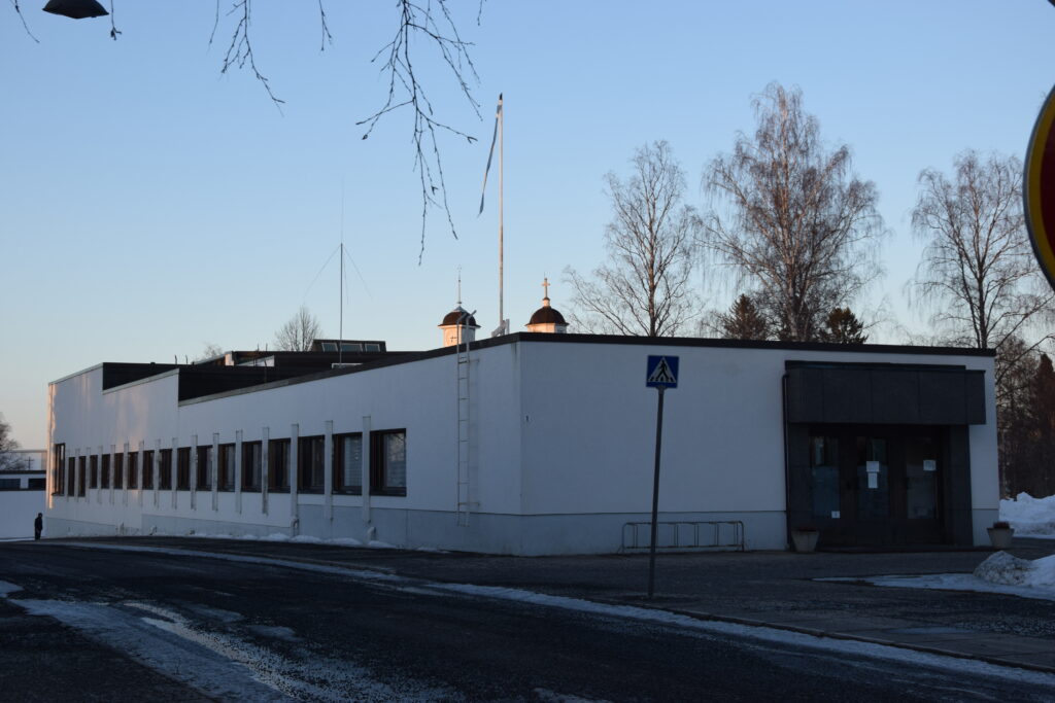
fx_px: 1539
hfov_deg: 37.8
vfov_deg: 25.8
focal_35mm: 52
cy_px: 352
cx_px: 528
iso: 400
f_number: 7.1
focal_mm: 35
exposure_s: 1/200
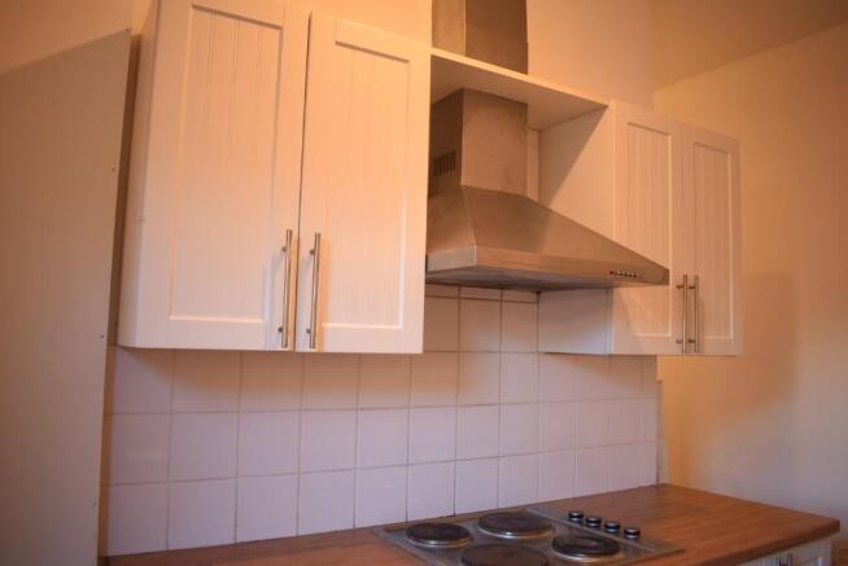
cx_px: 424
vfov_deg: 48.0
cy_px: 283
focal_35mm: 27
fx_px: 636
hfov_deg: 67.3
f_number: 3.5
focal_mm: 18
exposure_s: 1/40
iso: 400
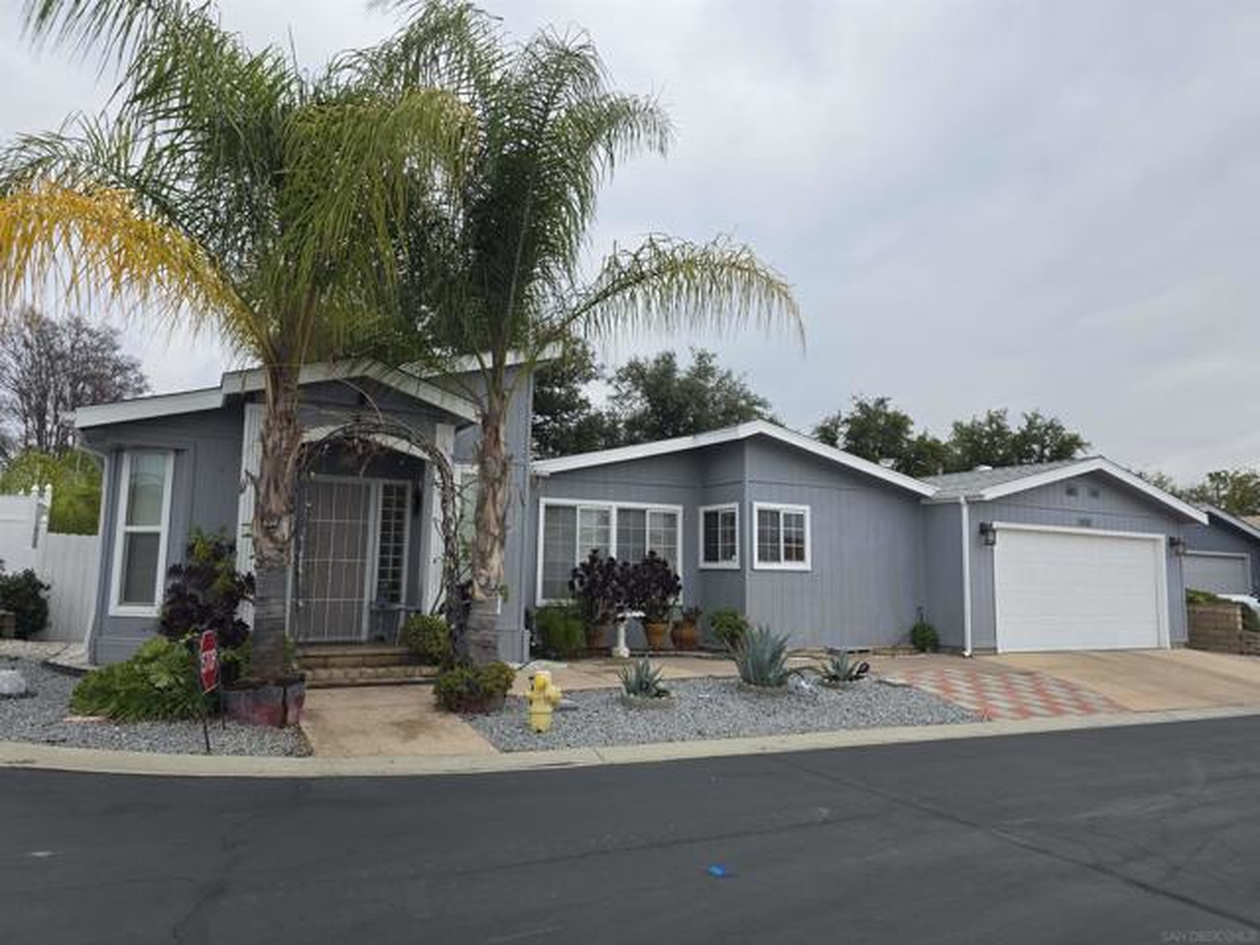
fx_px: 837
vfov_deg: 58.9
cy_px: 472
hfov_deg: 73.9
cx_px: 630
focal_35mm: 23
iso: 80
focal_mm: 6.3
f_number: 1.7
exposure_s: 1/3455
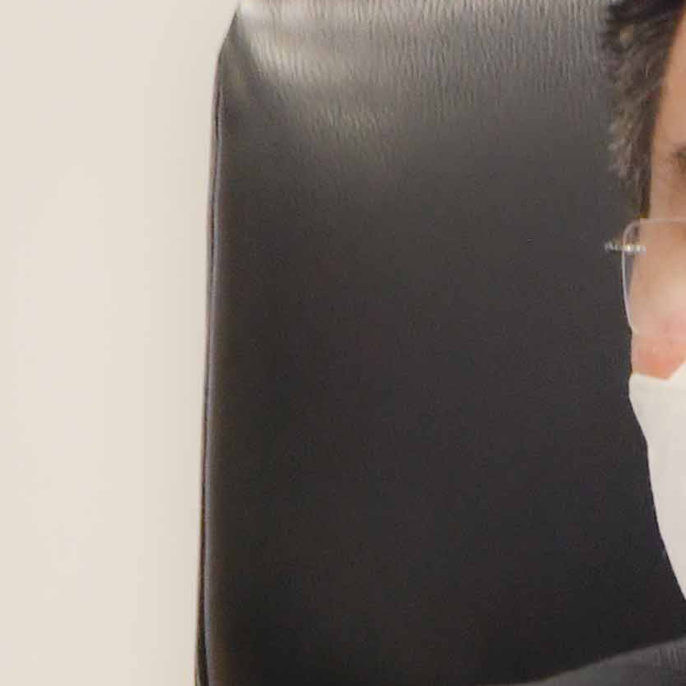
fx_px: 29663
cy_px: 760
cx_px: 686
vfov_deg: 1.3
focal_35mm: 1323
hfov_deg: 1.3
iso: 1250
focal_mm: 155
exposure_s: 1/60
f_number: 6
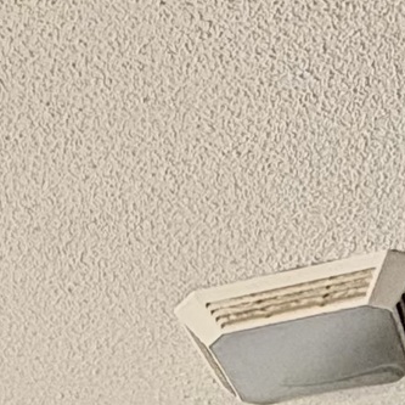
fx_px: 1509
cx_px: -17
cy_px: 1224
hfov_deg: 15.0
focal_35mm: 114
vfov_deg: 10.6
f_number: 2.2
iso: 400
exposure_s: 1/120
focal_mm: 2.22
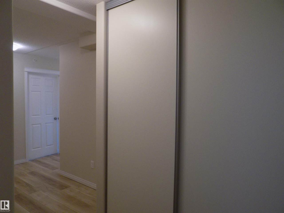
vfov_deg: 56.8
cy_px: 106
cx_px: 142
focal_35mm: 24
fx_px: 197
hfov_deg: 71.6
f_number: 3.1
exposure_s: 1/30
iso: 160
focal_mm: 4.3
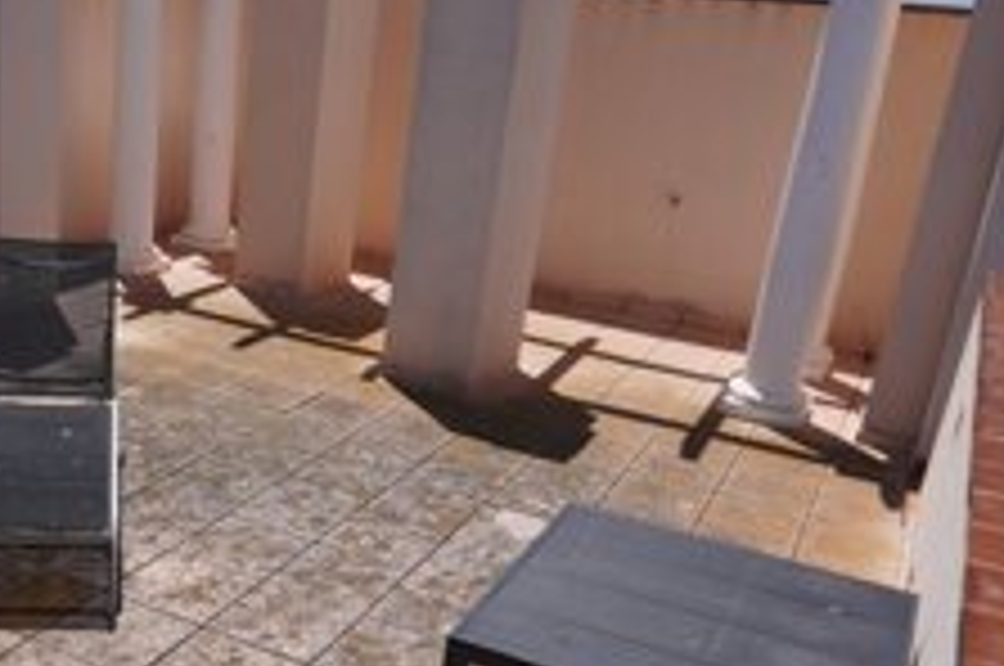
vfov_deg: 30.9
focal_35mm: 43
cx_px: 252
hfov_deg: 44.0
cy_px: 436
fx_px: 1197
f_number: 4.5
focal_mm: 16
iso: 100
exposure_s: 1/1250
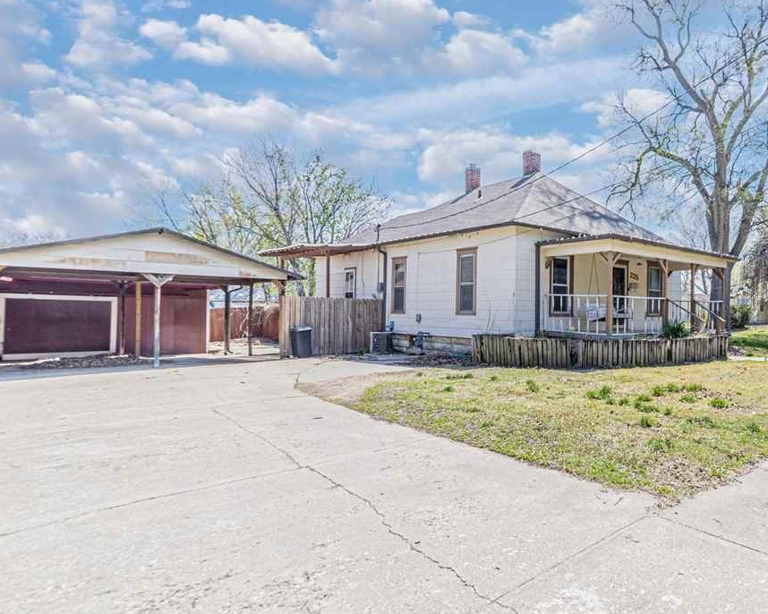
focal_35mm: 21
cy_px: 349
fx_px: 477
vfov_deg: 65.2
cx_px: 550
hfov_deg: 73.6
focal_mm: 10
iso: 100
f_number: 8
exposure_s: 1/160
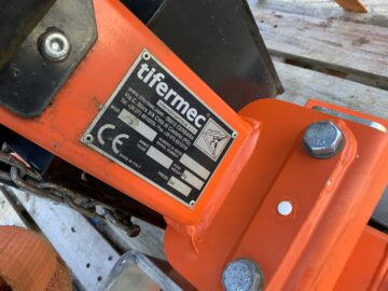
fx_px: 325
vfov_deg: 48.2
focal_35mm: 29
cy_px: 146
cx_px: 194
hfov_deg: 61.7
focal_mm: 3
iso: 32
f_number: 1.8
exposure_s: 1/122
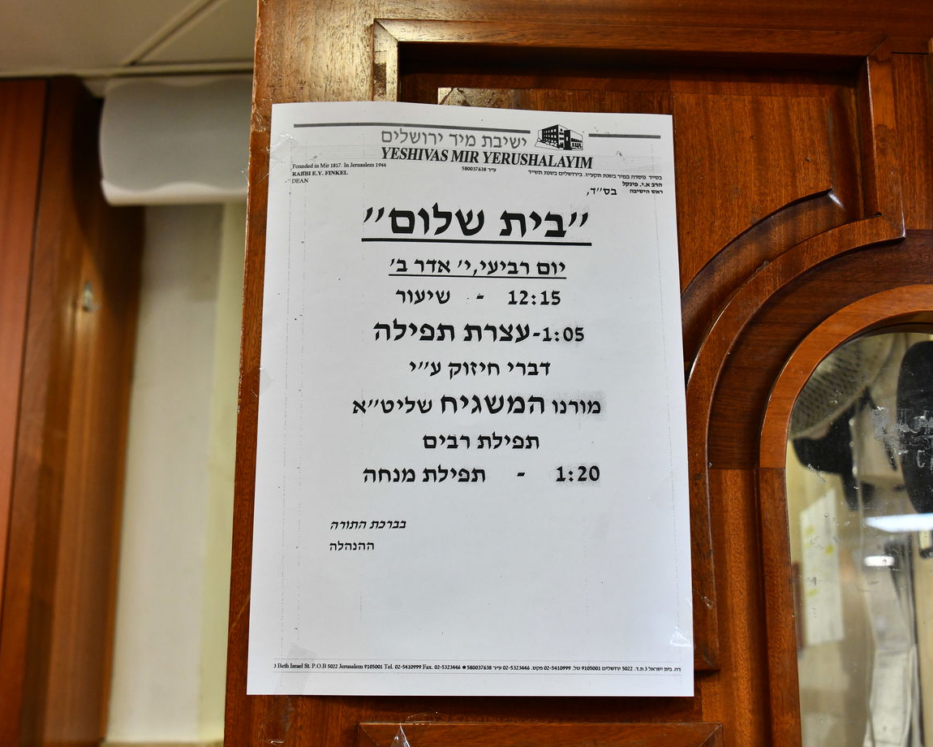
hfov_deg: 38.8
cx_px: 468
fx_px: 1325
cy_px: 371
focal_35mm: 48
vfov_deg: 31.5
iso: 1250
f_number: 5.6
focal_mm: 42
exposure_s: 1/160
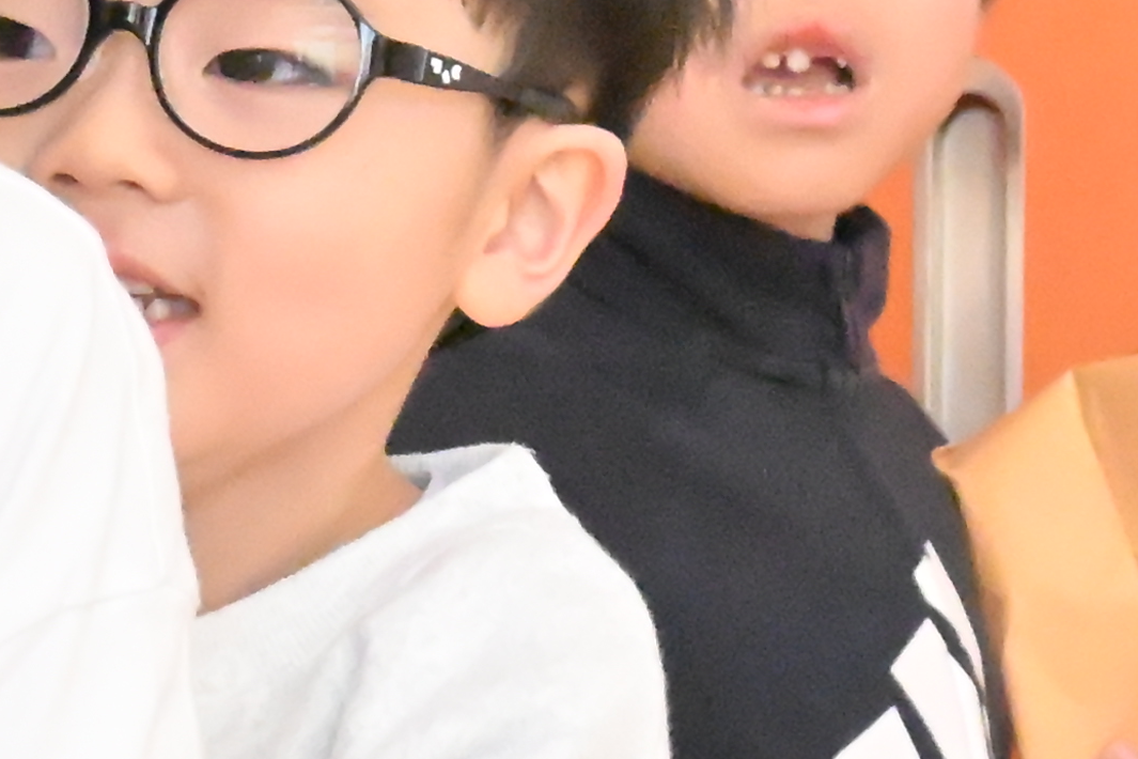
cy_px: 347
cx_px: 576
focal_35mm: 392
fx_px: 12391
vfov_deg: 3.5
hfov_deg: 5.3
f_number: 9
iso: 20000
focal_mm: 50
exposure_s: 1/1000
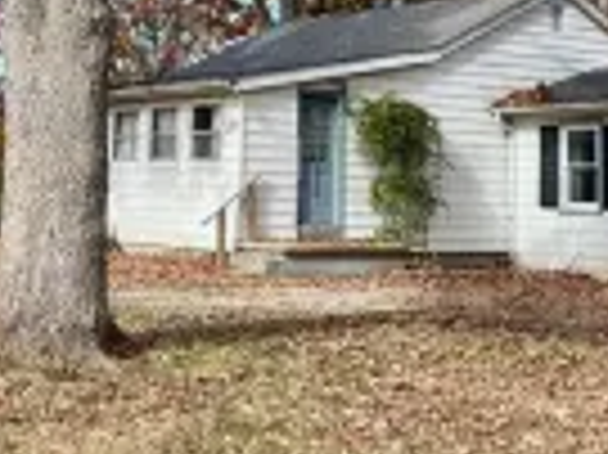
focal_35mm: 77
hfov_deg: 25.1
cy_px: 63
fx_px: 1351
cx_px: 153
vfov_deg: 18.8
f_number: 1.6
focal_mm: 5.1
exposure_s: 1/1199
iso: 50
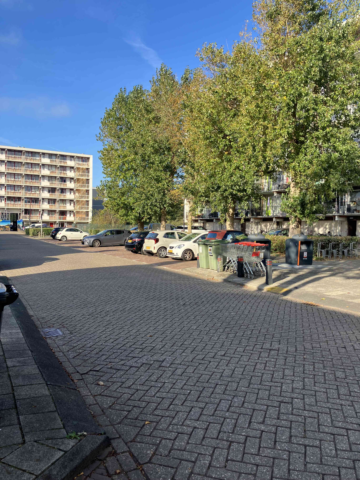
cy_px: 240
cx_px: 180
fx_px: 388
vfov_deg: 63.4
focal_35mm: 28
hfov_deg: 49.7
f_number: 1.8
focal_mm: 3.99
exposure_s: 1/759
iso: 32
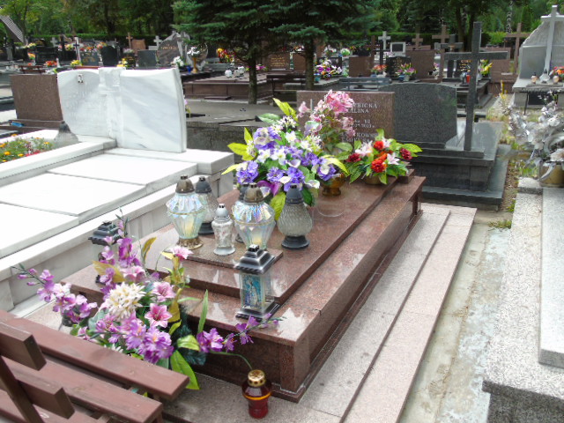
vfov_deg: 48.2
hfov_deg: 61.7
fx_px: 472
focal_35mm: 29
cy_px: 212
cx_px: 282
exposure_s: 1/400
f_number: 3.6
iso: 80
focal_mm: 5.2
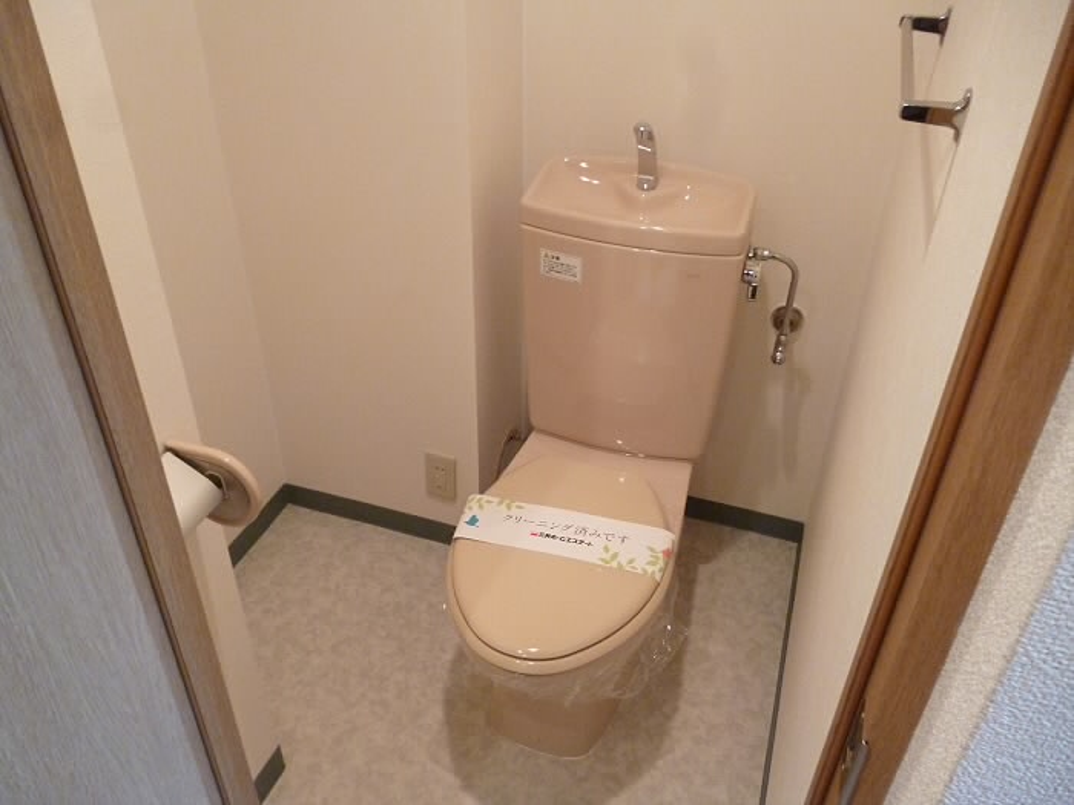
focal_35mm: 28
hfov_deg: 63.4
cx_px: 537
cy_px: 402
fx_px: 869
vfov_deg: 49.7
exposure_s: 1/50
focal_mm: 5
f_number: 3.1
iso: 400
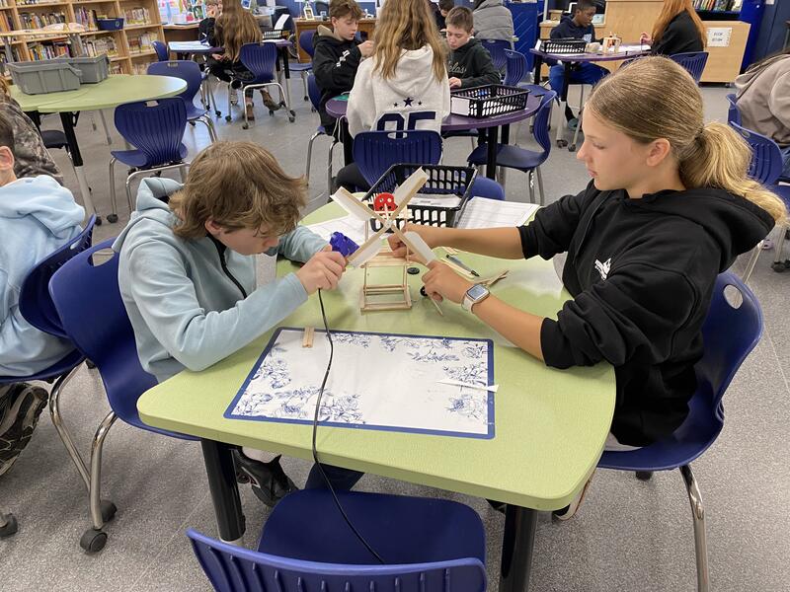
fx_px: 593
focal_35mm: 26
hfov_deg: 67.3
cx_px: 395
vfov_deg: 53.1
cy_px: 296
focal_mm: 4.25
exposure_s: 1/50
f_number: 1.8
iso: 125
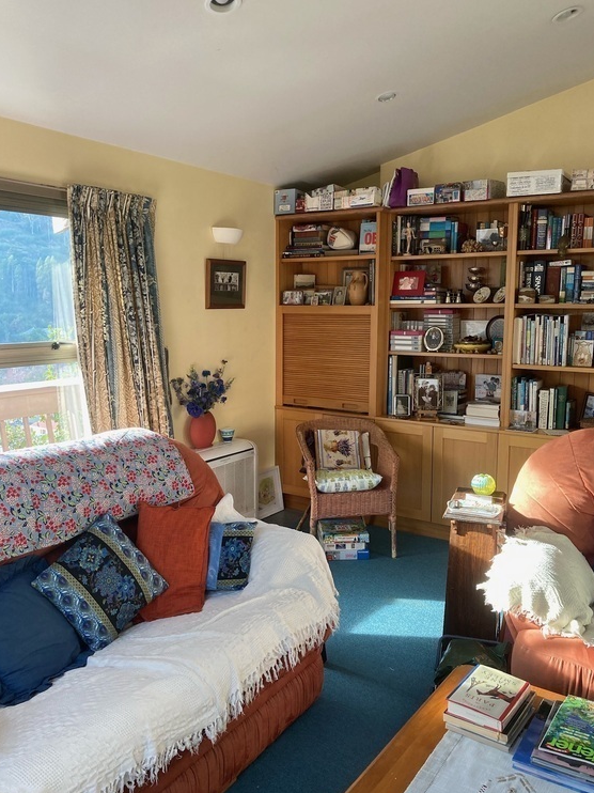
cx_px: 302
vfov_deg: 61.7
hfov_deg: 48.2
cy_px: 393
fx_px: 664
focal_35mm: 29
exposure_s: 1/106
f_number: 1.8
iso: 80
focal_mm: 3.99
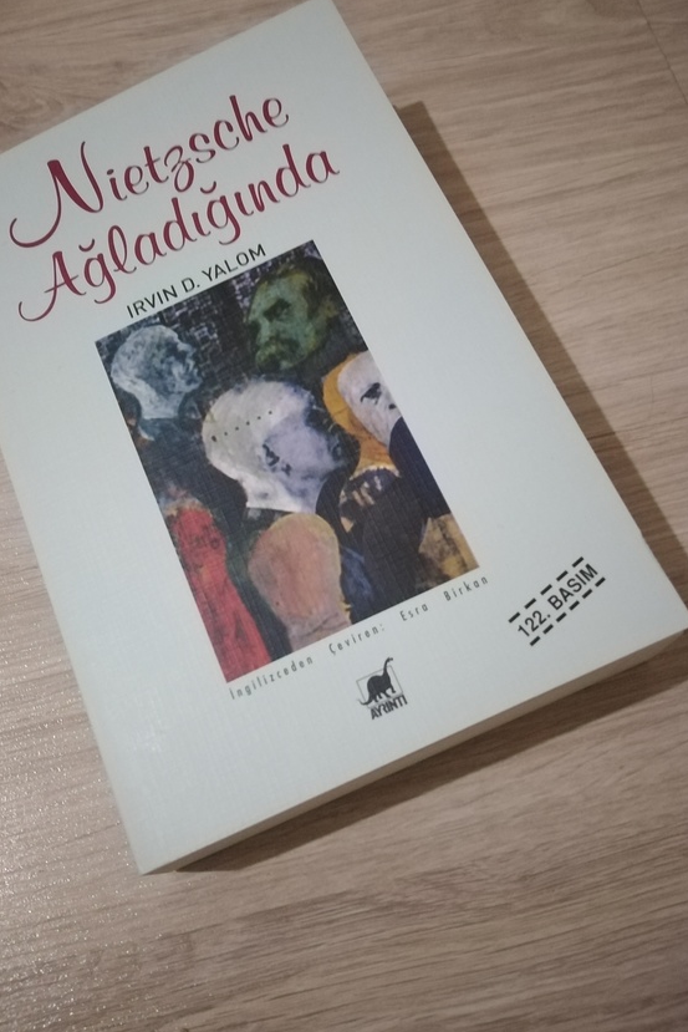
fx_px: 860
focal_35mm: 30
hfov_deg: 43.6
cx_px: 307
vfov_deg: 61.9
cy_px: 497
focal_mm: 3.62
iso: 805
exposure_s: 1/15
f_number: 1.8
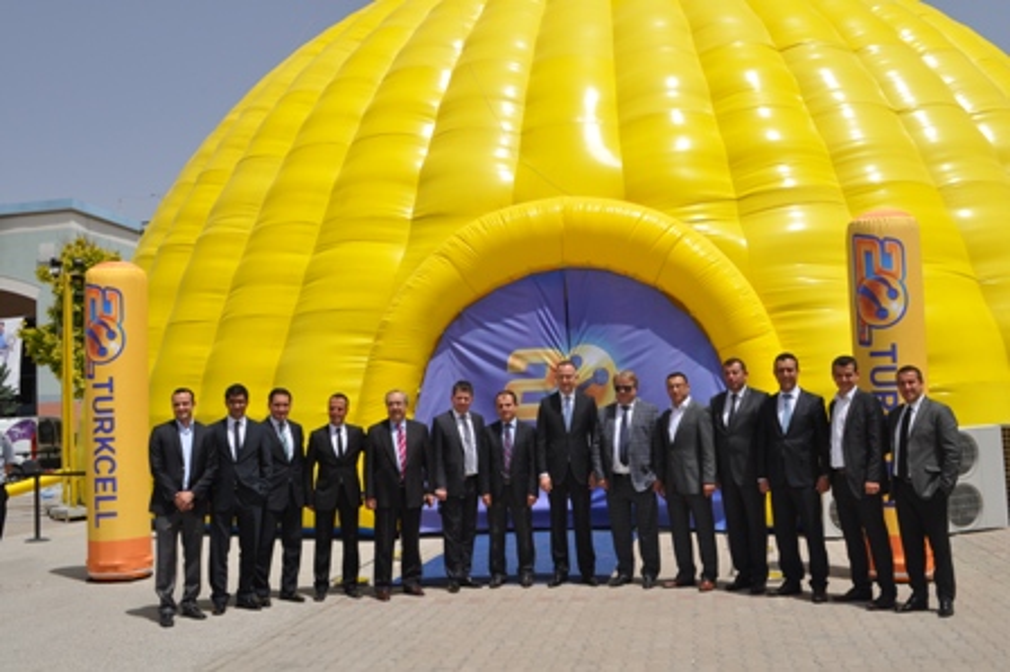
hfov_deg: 49.6
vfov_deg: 34.2
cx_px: 505
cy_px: 336
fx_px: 1093
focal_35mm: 39
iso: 200
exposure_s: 1/200
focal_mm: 26
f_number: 18
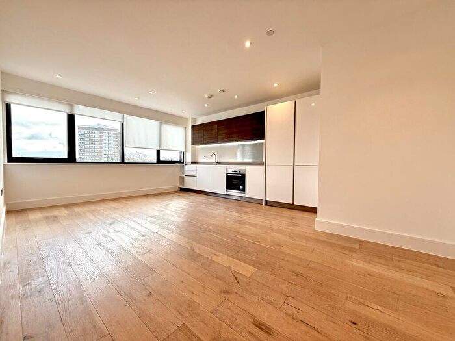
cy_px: 170
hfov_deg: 102.1
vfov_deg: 85.7
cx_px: 228
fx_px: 184
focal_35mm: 14
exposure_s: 1/146
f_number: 2.2
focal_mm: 2.22
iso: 64
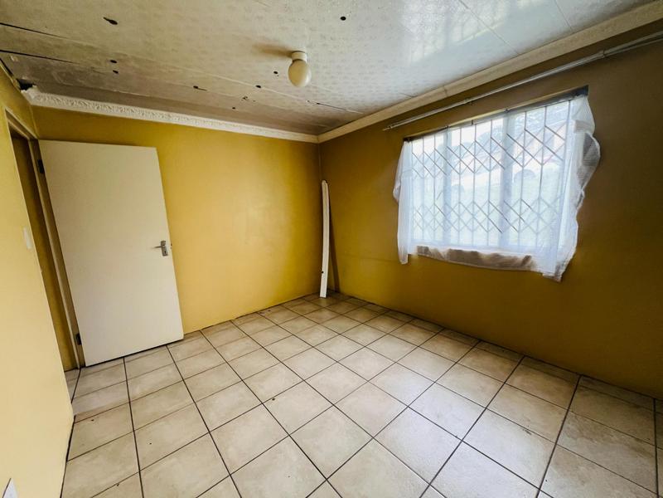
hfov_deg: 106.2
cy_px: 249
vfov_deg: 89.9
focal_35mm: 13
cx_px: 332
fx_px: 249
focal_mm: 1.57
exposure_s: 1/99
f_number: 1.8
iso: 125
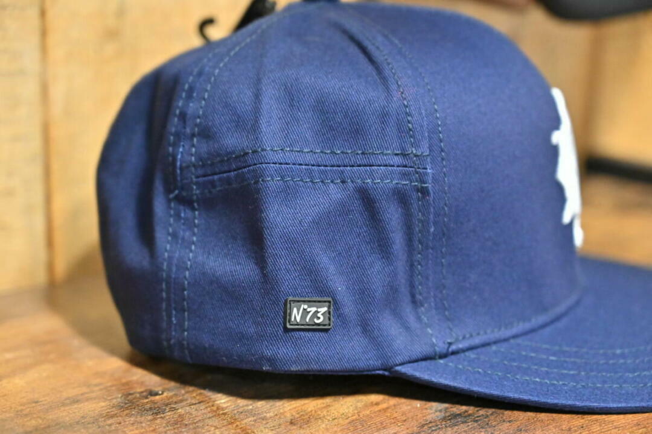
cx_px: 326
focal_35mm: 70
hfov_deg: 28.8
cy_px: 217
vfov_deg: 19.5
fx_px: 1268
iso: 6400
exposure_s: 1/80
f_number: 4
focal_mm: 70
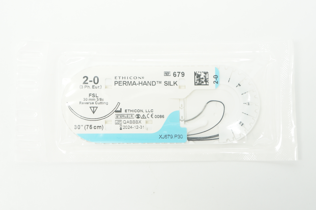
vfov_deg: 22.0
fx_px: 539
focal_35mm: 62
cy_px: 105
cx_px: 158
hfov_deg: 32.7
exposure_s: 1/15
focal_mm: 41
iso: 400
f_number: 9
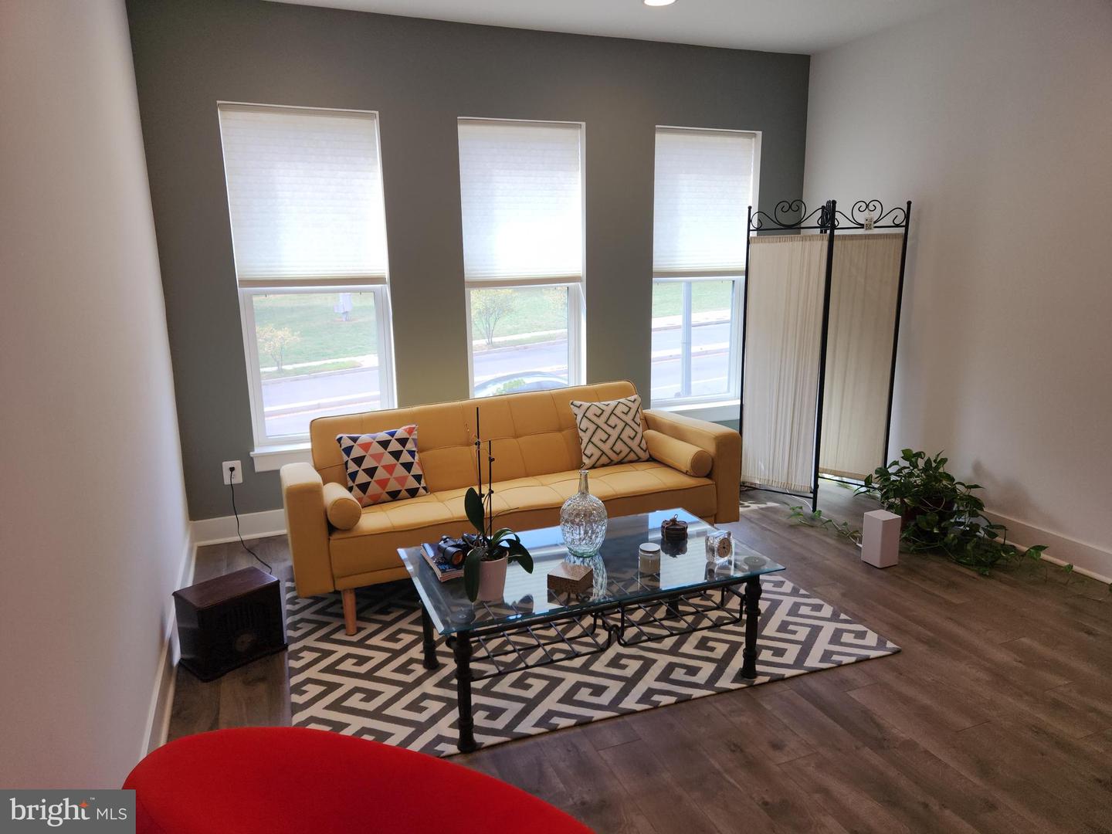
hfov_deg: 73.9
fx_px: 739
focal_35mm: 23
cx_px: 556
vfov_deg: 58.9
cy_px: 417
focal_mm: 5.4
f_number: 1.8
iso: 25
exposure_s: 1/120
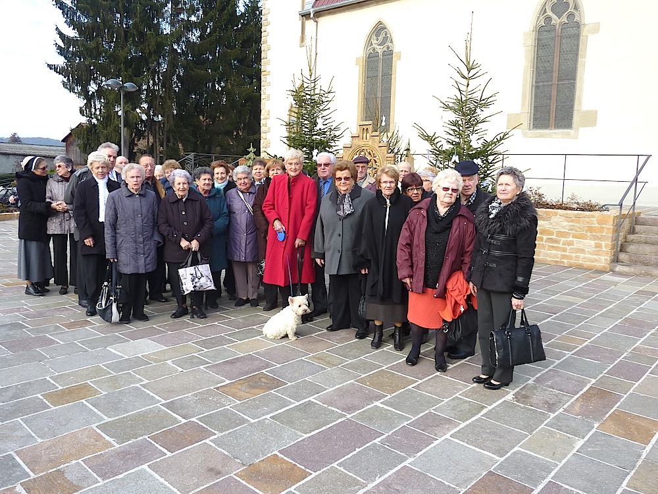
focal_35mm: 29
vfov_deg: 48.2
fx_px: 551
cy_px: 247
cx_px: 329
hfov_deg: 61.7
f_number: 4
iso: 80
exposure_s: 1/160
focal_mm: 4.7
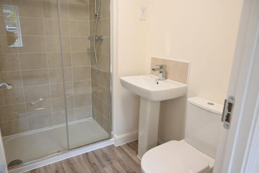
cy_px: 86
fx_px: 183
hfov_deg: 70.5
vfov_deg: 50.4
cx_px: 130
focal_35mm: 26
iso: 1000
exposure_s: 1/80
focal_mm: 17
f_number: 4.5
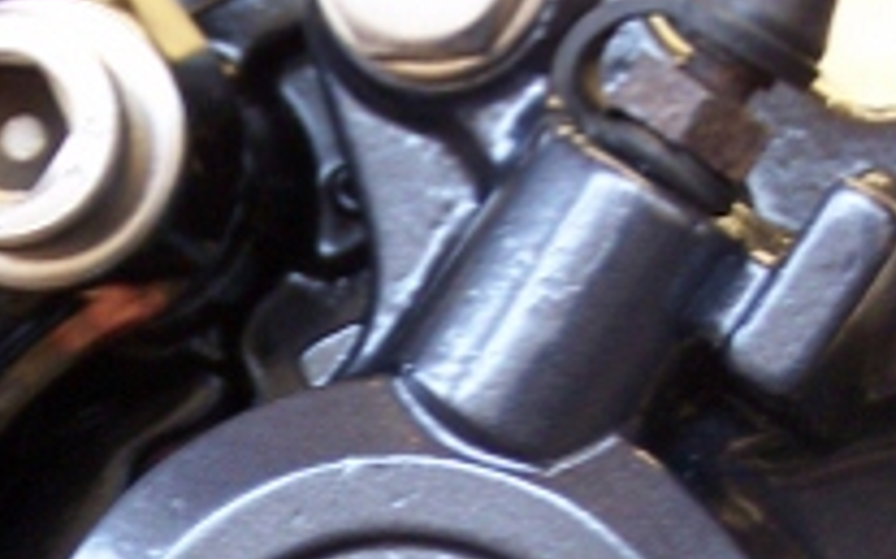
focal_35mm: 226
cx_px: 156
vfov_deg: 5.8
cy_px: 767
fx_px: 5514
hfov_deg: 9.3
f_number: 3.2
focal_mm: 11.5
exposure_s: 1/8
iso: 140
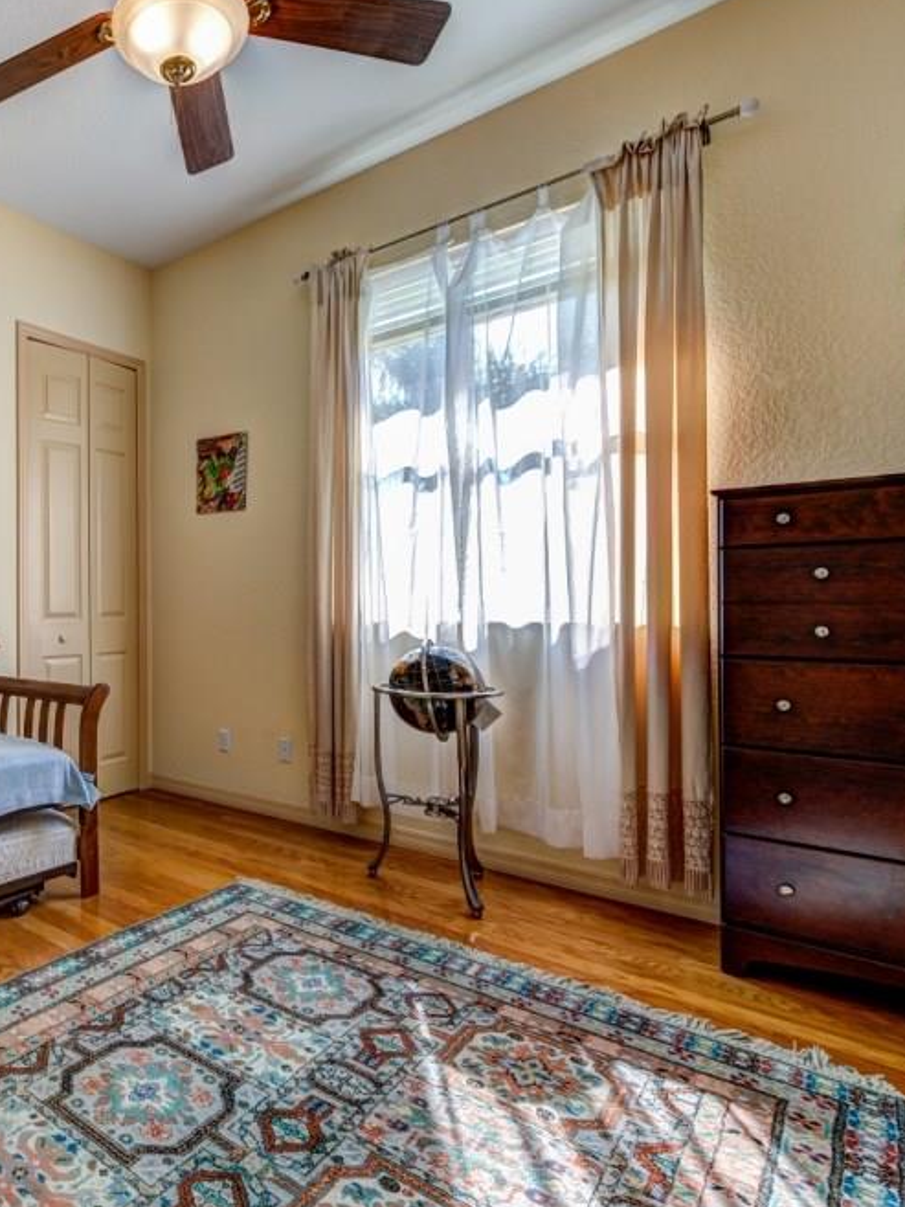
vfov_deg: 79.0
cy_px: 606
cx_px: 125
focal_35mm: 21
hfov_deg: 56.5
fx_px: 732
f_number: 8
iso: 100
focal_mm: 14
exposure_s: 1/13
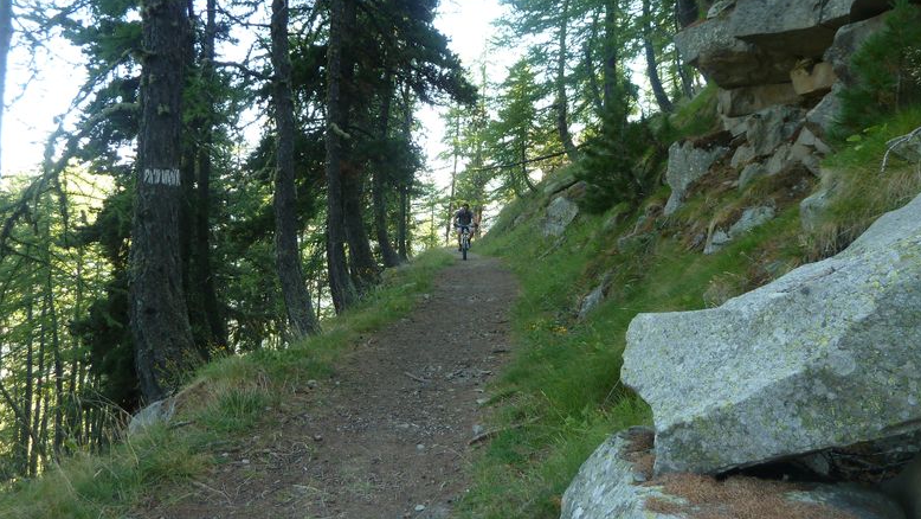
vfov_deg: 41.5
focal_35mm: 28
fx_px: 684
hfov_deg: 67.9
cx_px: 453
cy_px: 231
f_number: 3.3
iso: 80
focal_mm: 4.1
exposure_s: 1/30
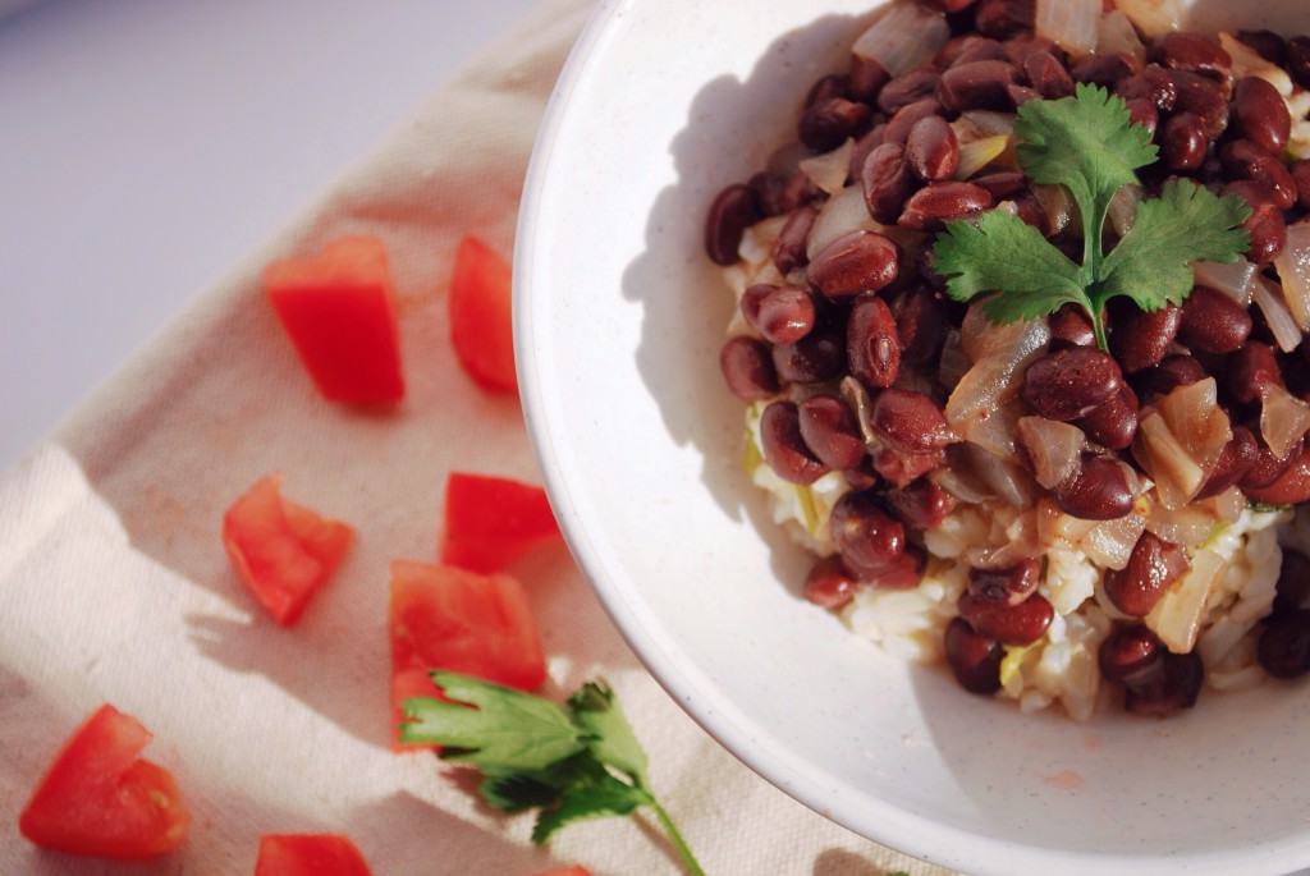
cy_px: 438
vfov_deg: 16.6
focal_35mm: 82
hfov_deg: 24.6
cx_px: 655
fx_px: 3005
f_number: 5.6
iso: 100
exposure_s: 1/200
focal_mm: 55
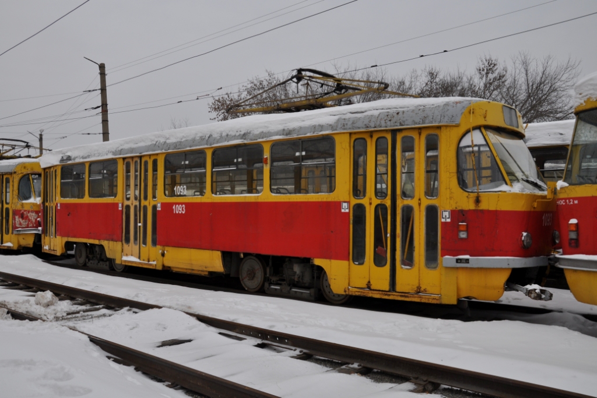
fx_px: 547
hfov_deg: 57.2
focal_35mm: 33
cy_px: 199
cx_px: 298
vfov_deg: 40.0
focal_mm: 22
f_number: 5.6
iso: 200
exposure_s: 1/125
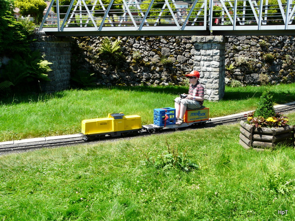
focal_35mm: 40
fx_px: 341
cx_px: 148
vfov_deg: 36.0
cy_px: 110
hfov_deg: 46.8
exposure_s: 1/250
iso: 100
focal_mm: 6.5
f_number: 5
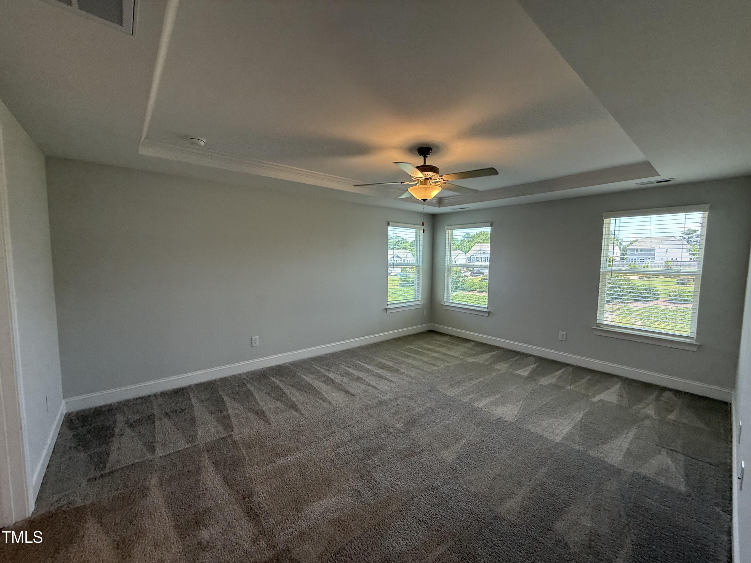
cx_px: 376
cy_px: 282
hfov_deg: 102.1
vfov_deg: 85.7
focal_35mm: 14
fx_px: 304
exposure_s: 1/120
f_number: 2.2
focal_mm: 2.22
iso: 100
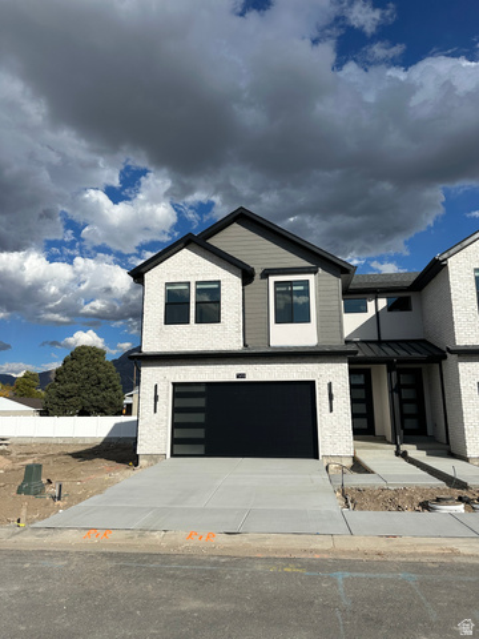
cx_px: 240
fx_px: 443
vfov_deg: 71.6
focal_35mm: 24
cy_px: 320
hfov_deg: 56.8
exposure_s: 1/8929
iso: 80
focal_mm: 6.86
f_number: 1.78
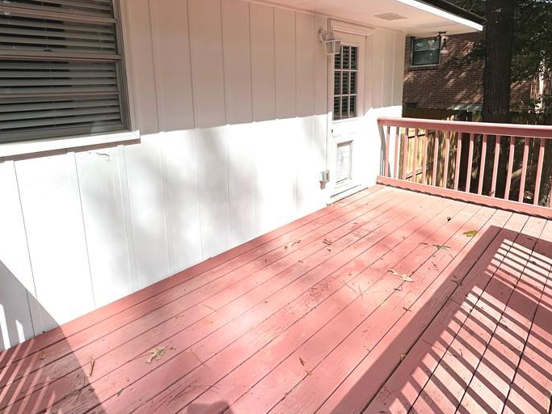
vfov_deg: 62.4
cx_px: 251
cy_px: 151
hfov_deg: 78.8
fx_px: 335
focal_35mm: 21
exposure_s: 1/2398
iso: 50
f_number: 2.2
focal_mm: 2.22
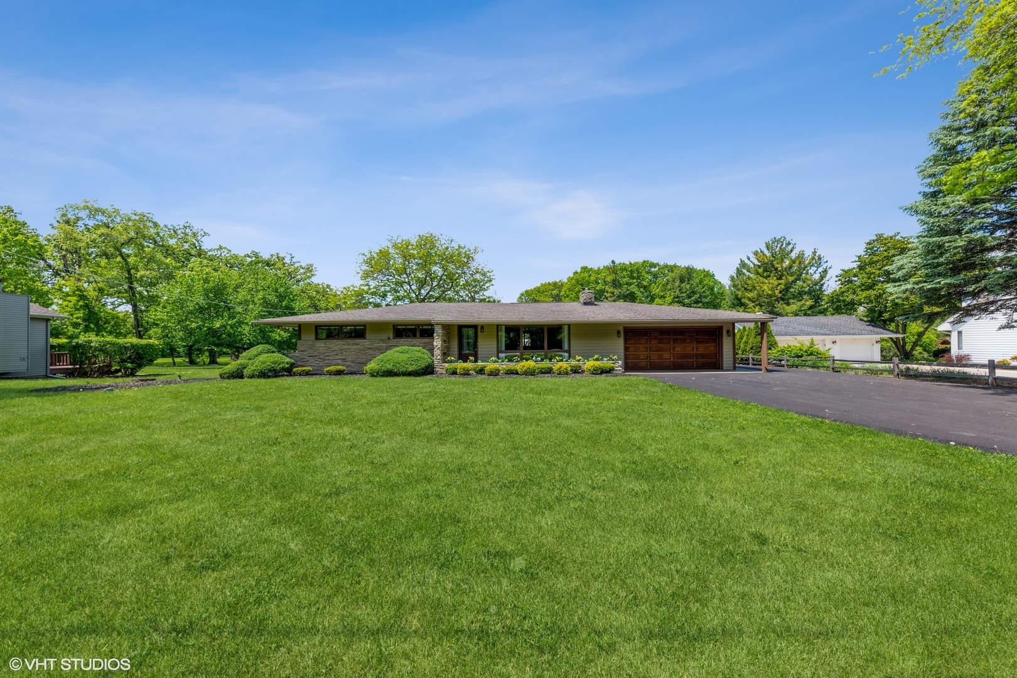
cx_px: 508
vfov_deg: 90.0
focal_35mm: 12
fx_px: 339
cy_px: 339
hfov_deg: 112.6
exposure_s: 1/200
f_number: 9
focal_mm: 12
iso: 200
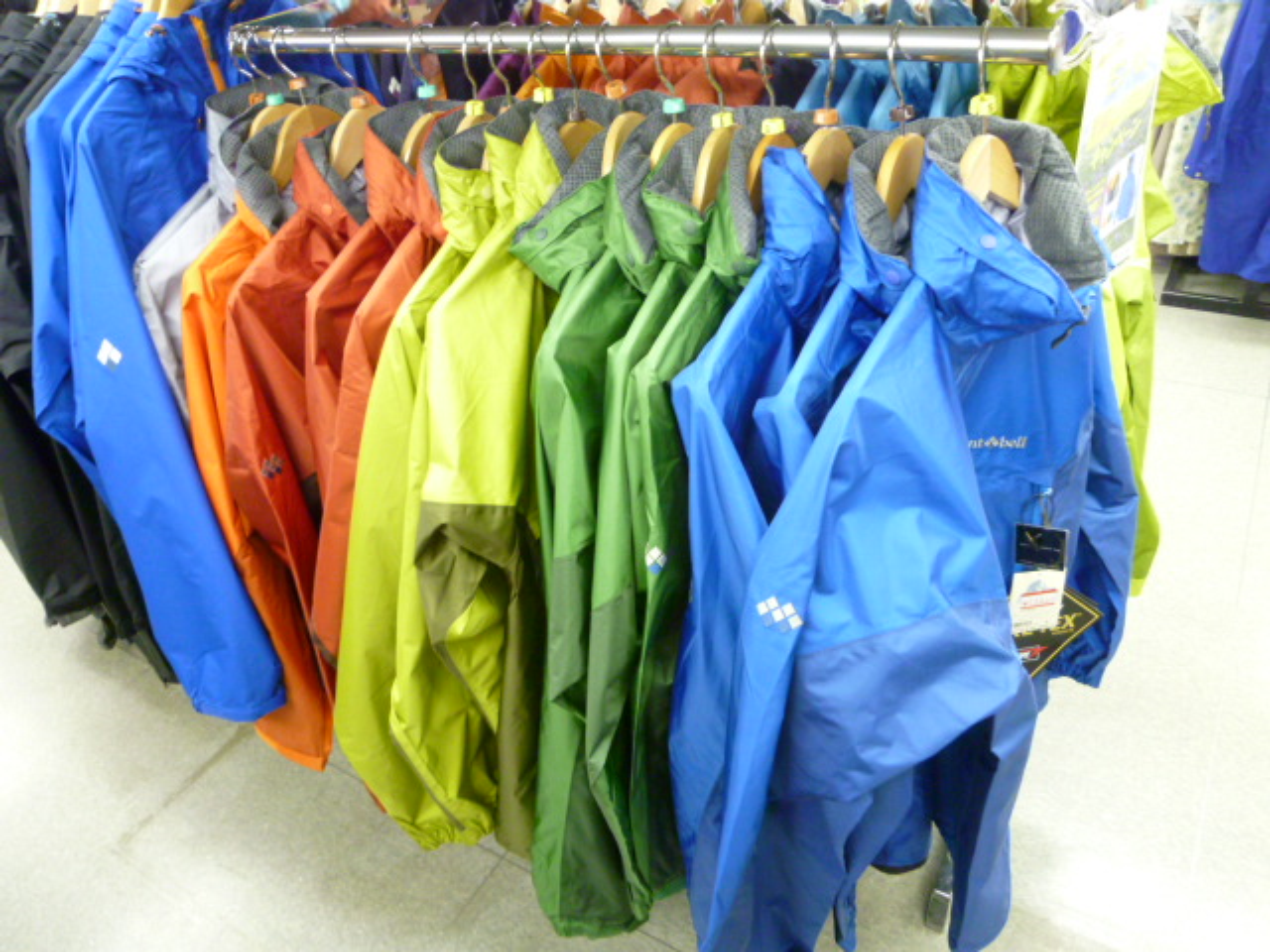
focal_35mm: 25
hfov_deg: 69.4
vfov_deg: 54.9
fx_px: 917
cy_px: 476
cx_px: 635
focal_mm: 4.5
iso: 400
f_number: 2.8
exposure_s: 1/15
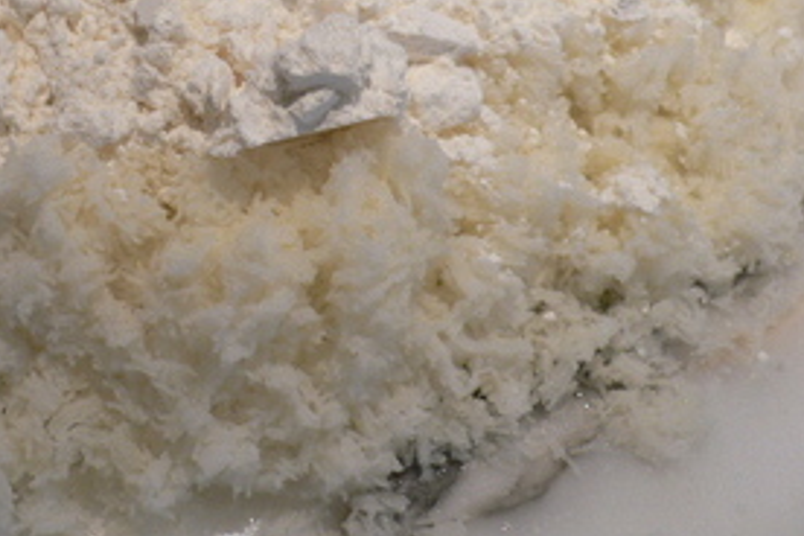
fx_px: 1474
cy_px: -7
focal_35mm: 66
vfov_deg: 20.0
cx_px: 157
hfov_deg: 29.8
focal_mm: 5.8
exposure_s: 1/20
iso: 100
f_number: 2.8
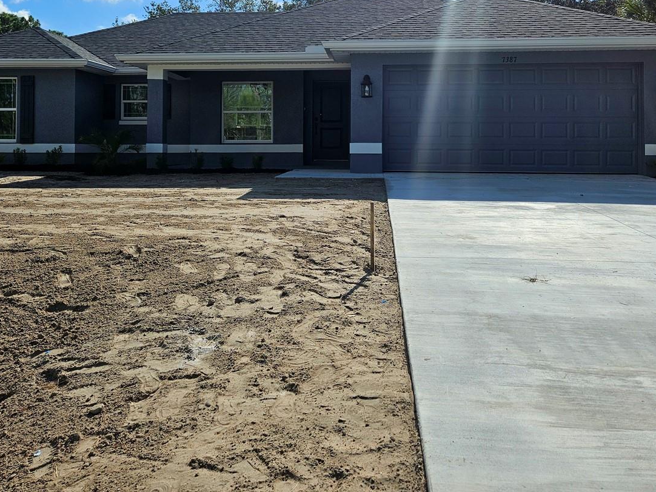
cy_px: 138
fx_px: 644
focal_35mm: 34
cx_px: 304
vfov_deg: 40.9
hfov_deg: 53.9
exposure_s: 1/5000
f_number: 1.8
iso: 25
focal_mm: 5.4
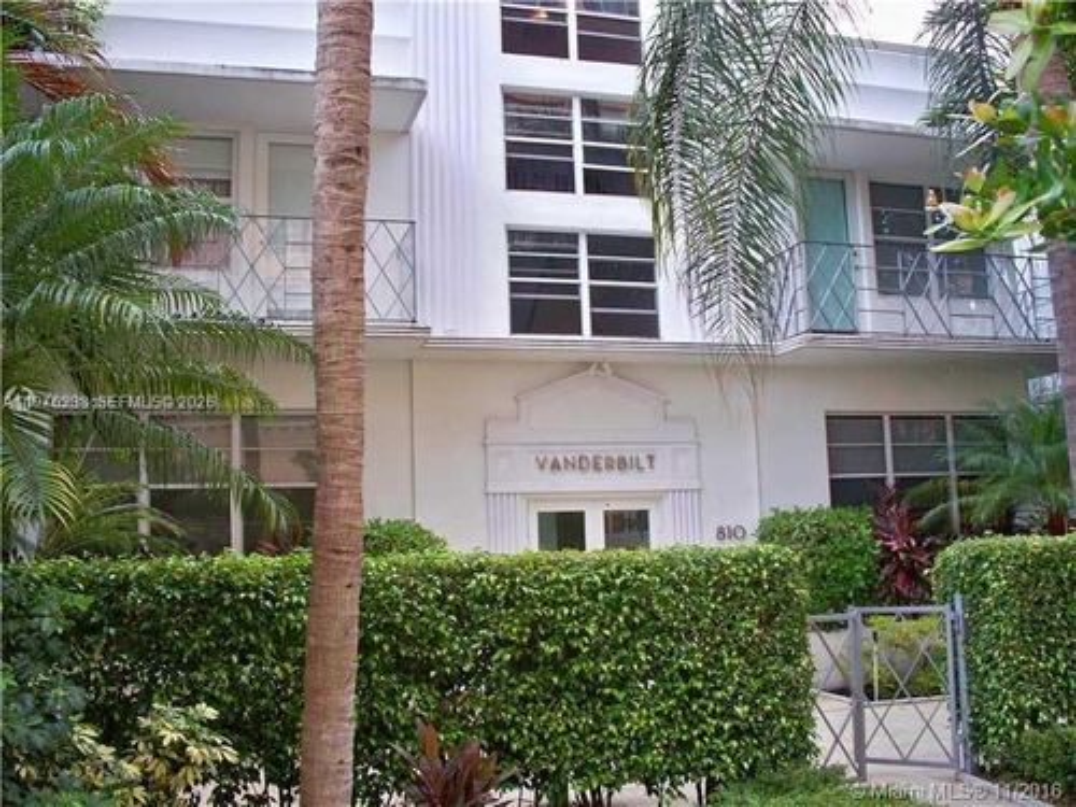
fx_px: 1088
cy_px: 404
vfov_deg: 40.7
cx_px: 538
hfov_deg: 52.6
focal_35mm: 35
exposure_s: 1/40
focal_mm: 7.54
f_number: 2.8
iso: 80
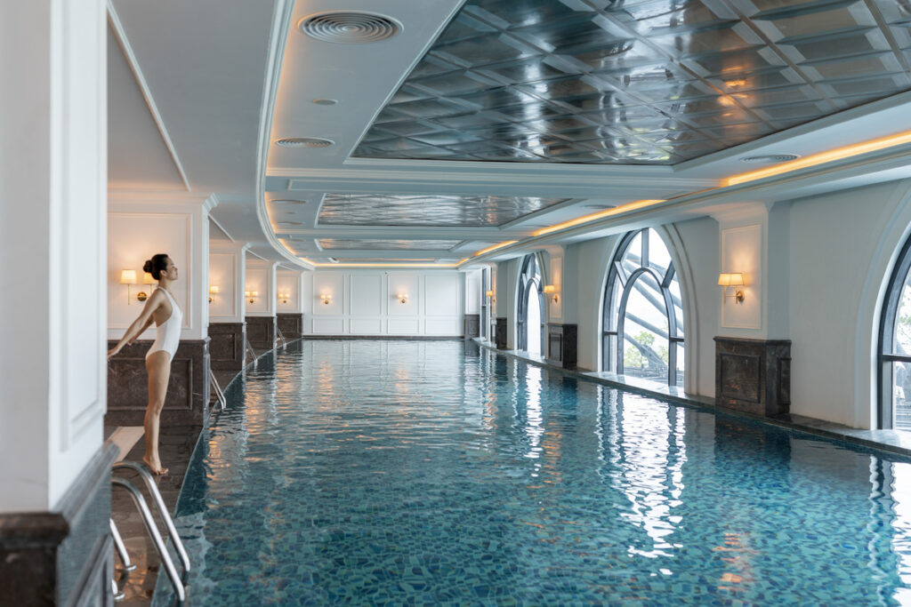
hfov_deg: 55.8
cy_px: 304
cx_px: 456
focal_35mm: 34
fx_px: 860
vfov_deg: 38.9
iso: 100
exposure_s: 1/50
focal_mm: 34
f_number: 2.8
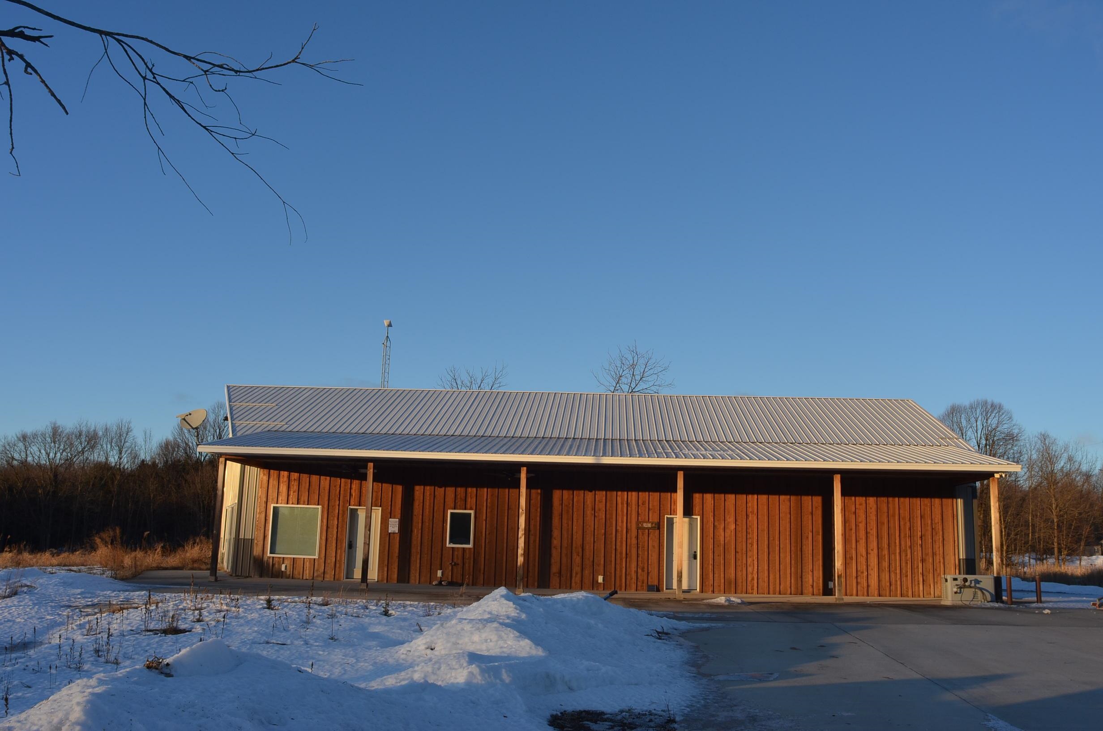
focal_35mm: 30
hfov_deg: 62.0
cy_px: 366
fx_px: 917
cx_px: 552
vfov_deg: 43.4
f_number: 8
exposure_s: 1/250
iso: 200
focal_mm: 20
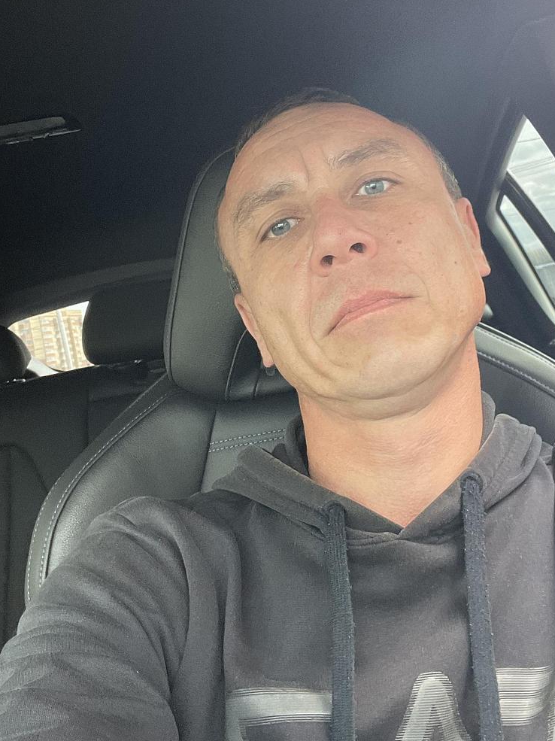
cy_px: 284
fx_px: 834
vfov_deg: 47.5
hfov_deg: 36.5
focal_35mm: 39
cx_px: 359
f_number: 2.2
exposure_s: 1/121
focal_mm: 2.71
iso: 80
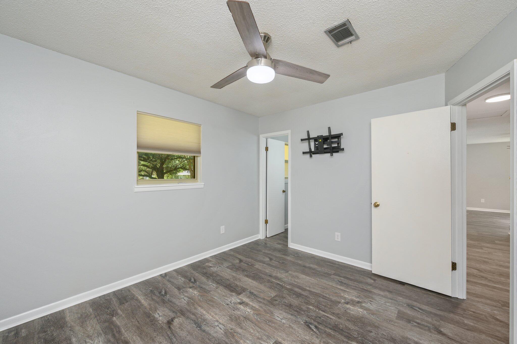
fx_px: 201
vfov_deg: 81.1
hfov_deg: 104.3
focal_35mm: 14
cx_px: 258
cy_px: 172
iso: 320
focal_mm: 14
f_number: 9
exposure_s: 1/30
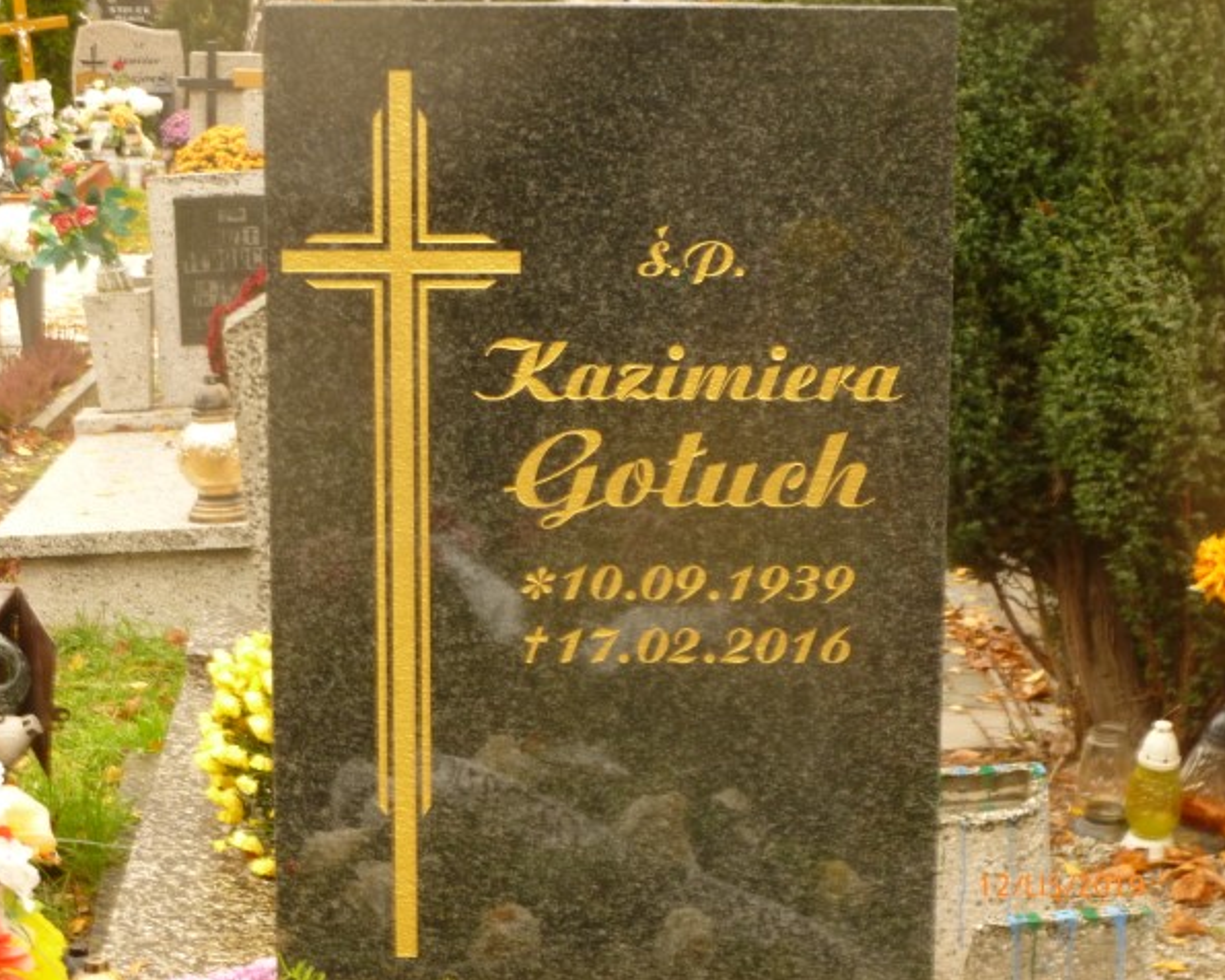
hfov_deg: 22.7
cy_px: 490
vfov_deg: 18.3
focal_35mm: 84
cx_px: 570
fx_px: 3045
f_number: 4.5
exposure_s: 1/15
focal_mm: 14.2
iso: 200
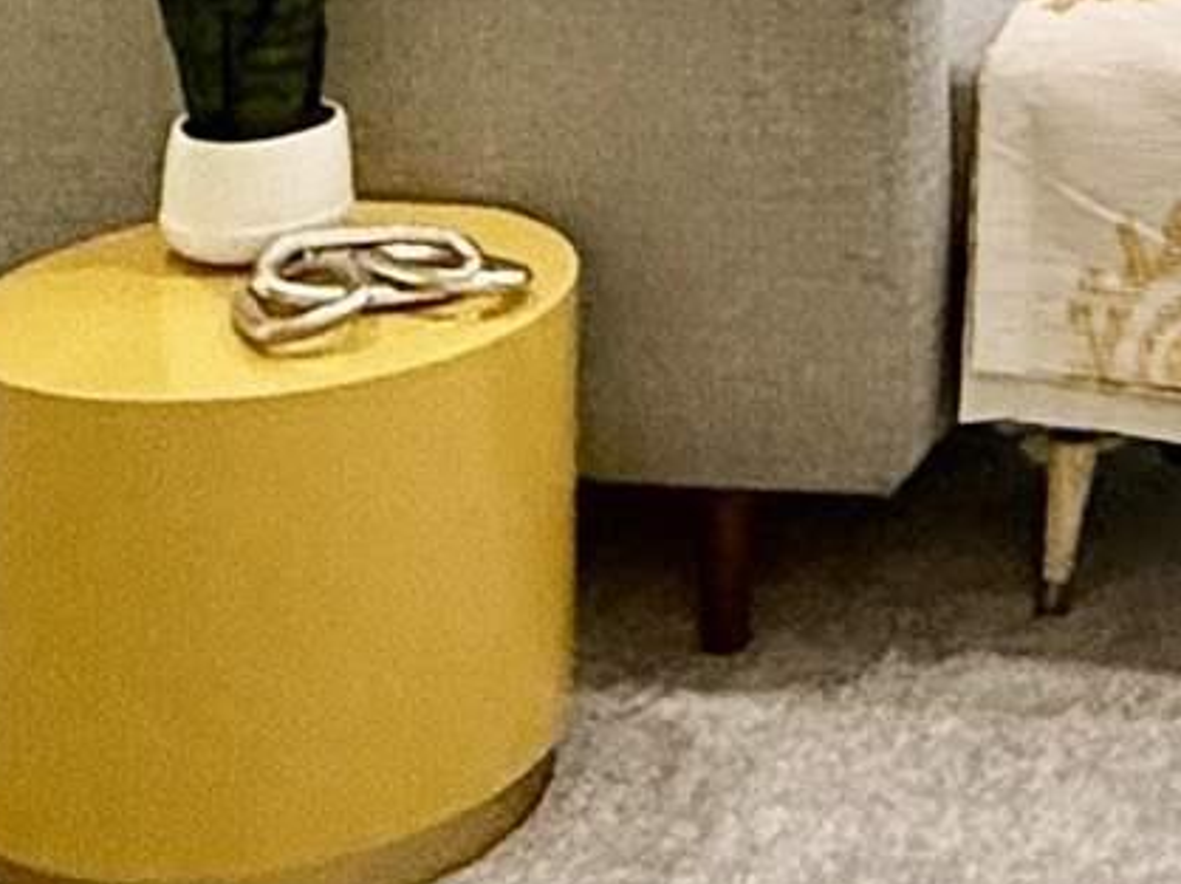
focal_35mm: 103
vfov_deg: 12.7
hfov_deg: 17.4
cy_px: -839
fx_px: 3512
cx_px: 1726
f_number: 2.2
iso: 250
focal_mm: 2.22
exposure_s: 1/120
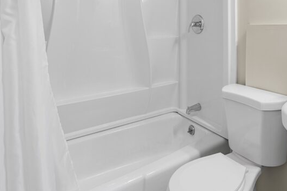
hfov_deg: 64.5
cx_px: 204
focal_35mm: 27
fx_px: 215
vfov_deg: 44.2
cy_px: 23
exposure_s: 1/3
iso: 250
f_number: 9
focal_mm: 14
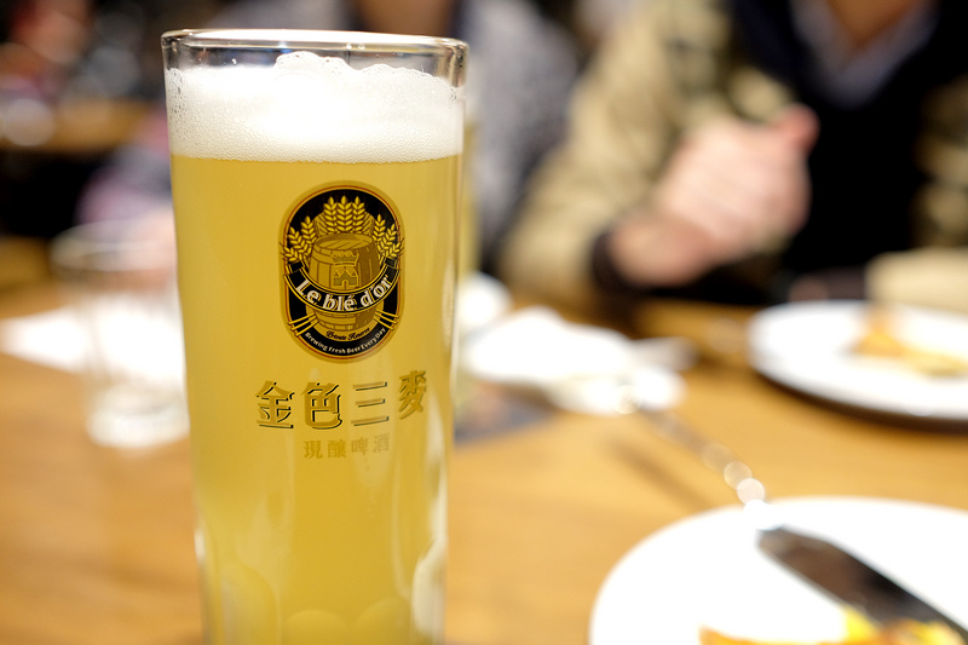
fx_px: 941
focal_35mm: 35
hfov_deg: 54.4
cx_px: 484
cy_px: 322
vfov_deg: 37.8
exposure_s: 1/85
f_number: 2
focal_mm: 23
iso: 1000
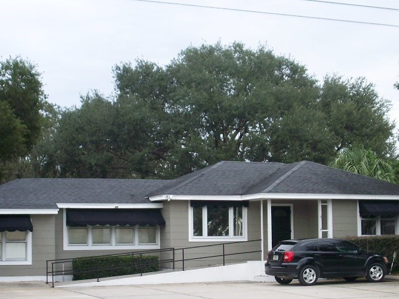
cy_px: 190
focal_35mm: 72
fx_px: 830
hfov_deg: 27.0
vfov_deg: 20.4
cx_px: 193
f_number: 3.9
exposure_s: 1/160
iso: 64
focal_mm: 7.8
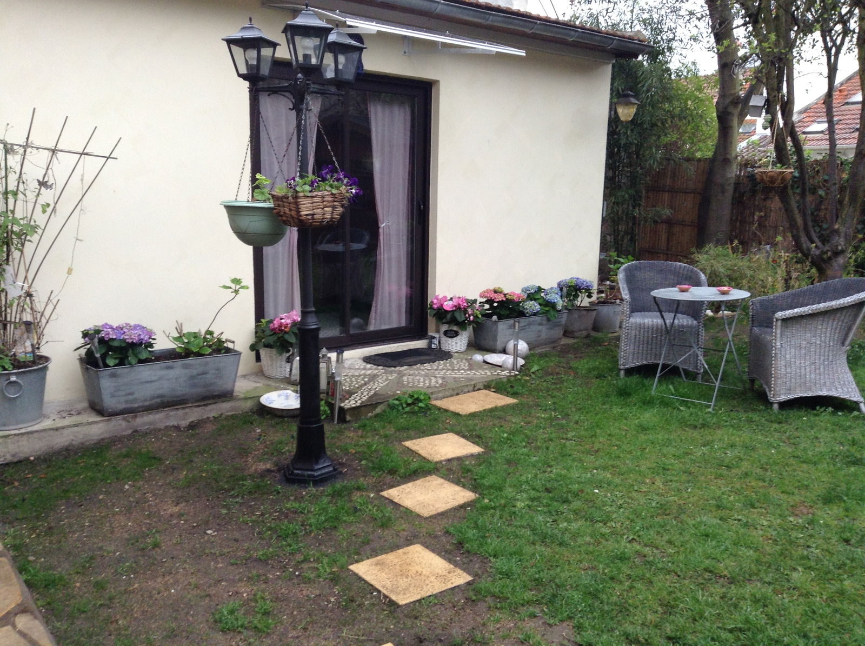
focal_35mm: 33
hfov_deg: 55.4
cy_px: 323
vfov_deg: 42.8
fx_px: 823
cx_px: 432
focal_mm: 3.3
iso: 50
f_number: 2.4
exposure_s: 1/120
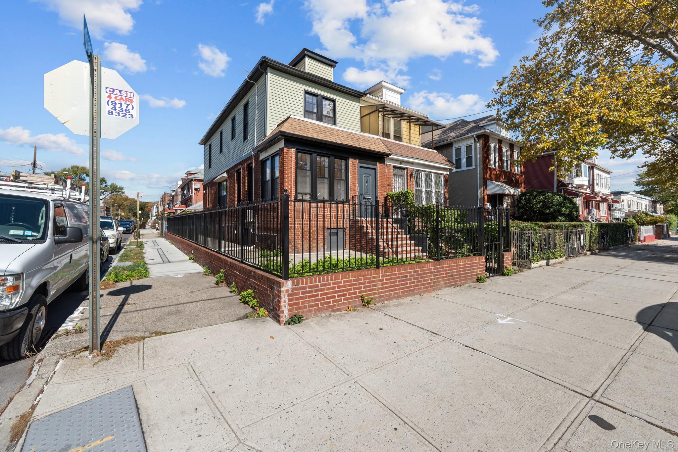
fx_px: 264
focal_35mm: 14
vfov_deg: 81.2
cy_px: 226
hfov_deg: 104.3
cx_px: 339
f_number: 10
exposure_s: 1/160
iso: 200
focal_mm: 14
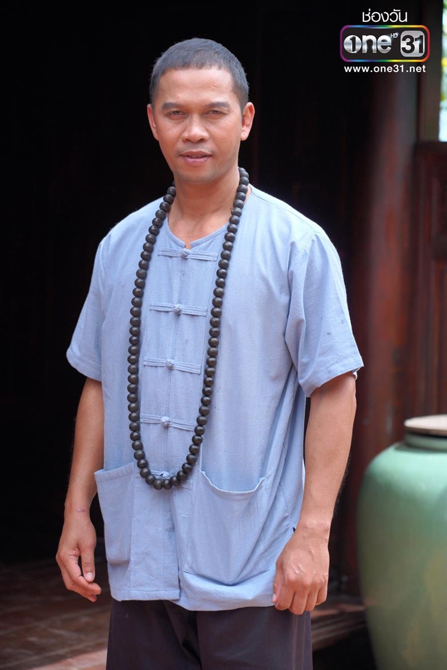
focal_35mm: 105
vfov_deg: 19.5
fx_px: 1955
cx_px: 224
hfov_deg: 13.0
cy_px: 335
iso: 200
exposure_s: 1/1000
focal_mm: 105
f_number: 4
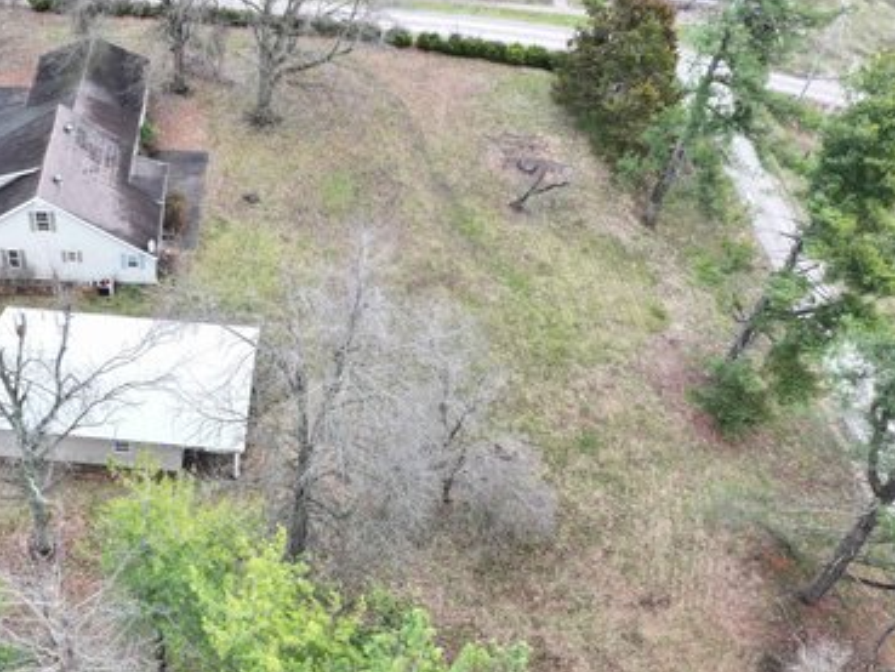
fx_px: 1060
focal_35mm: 41
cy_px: 433
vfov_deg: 34.9
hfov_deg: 44.0
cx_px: 207
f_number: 2.8
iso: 140
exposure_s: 1/160
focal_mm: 12.29
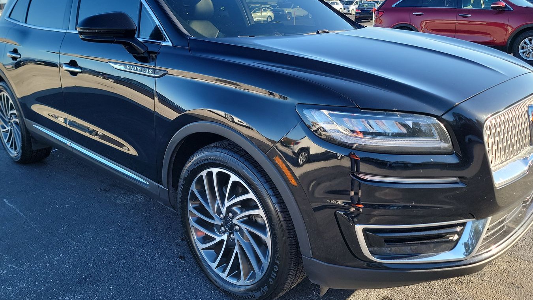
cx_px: 253
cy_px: 125
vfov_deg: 37.7
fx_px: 438
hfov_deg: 62.6
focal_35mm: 31
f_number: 1.8
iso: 50
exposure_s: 1/286
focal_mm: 6.7
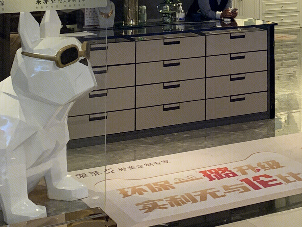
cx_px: 262
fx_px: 750
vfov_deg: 15.9
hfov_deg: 22.3
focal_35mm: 86
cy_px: -103
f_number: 1.8
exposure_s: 1/50
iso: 50
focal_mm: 4.25
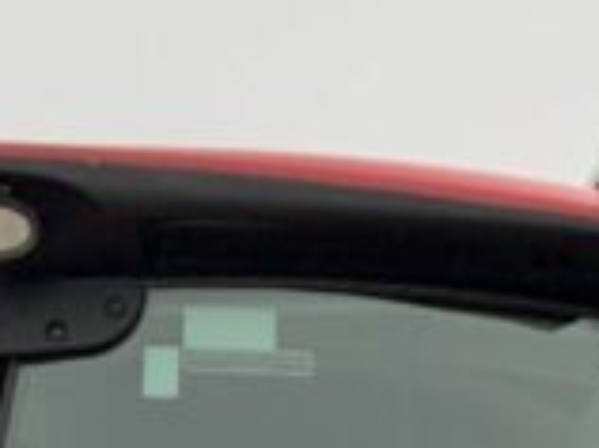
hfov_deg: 10.2
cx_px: 864
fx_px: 3248
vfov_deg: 7.5
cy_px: 942
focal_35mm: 188
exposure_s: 1/122
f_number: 1.8
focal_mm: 3
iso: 32
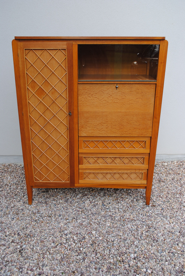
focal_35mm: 33
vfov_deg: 57.1
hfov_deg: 40.1
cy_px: 138
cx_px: 92
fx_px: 253
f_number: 6.3
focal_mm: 22
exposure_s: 1/160
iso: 100
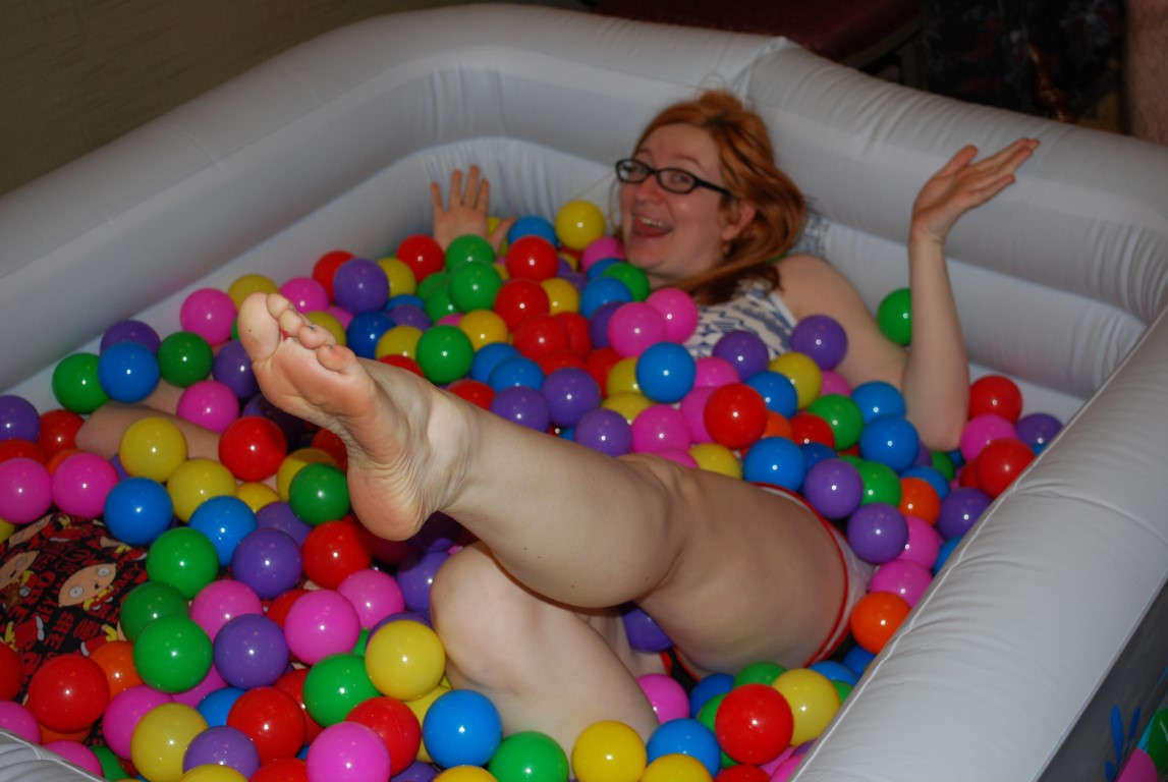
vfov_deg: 25.8
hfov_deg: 37.8
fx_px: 1705
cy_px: 391
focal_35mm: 52
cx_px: 584
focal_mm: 35
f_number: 5.3
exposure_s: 1/60
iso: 200
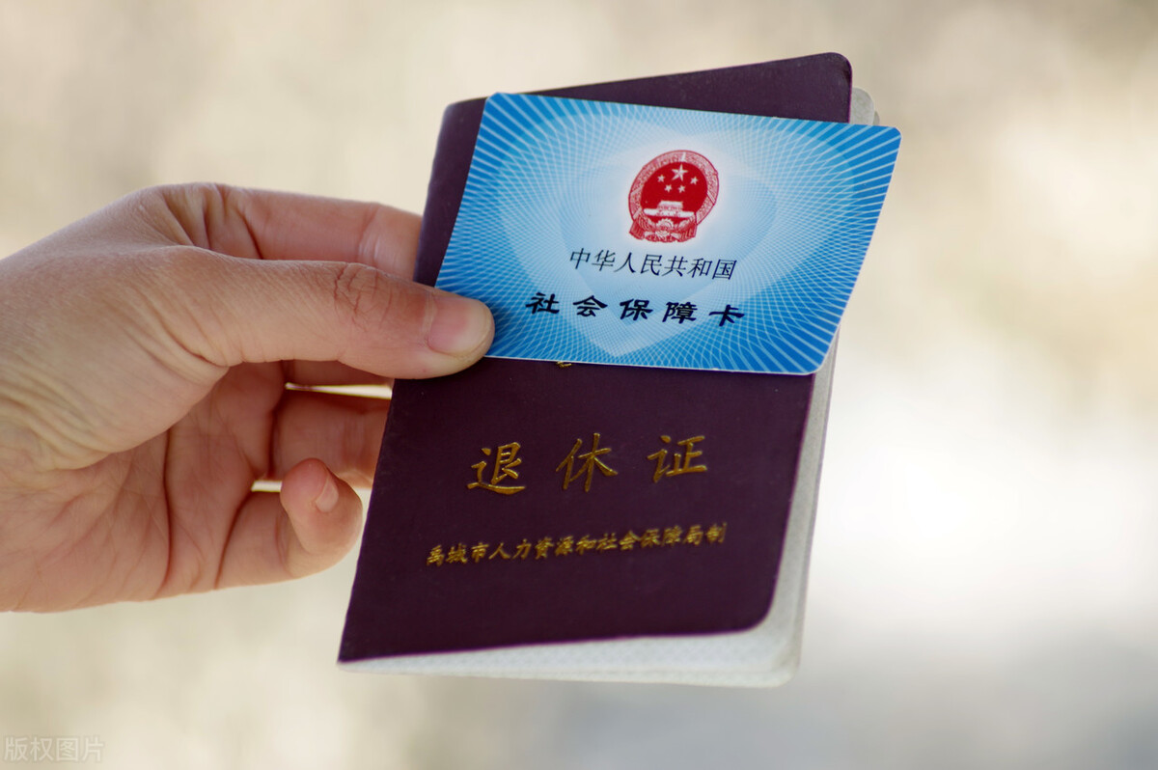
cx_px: 579
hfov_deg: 8.6
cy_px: 385
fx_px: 7713
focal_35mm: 240
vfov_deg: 5.7
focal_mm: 160
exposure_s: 1/125
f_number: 4.5
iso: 200
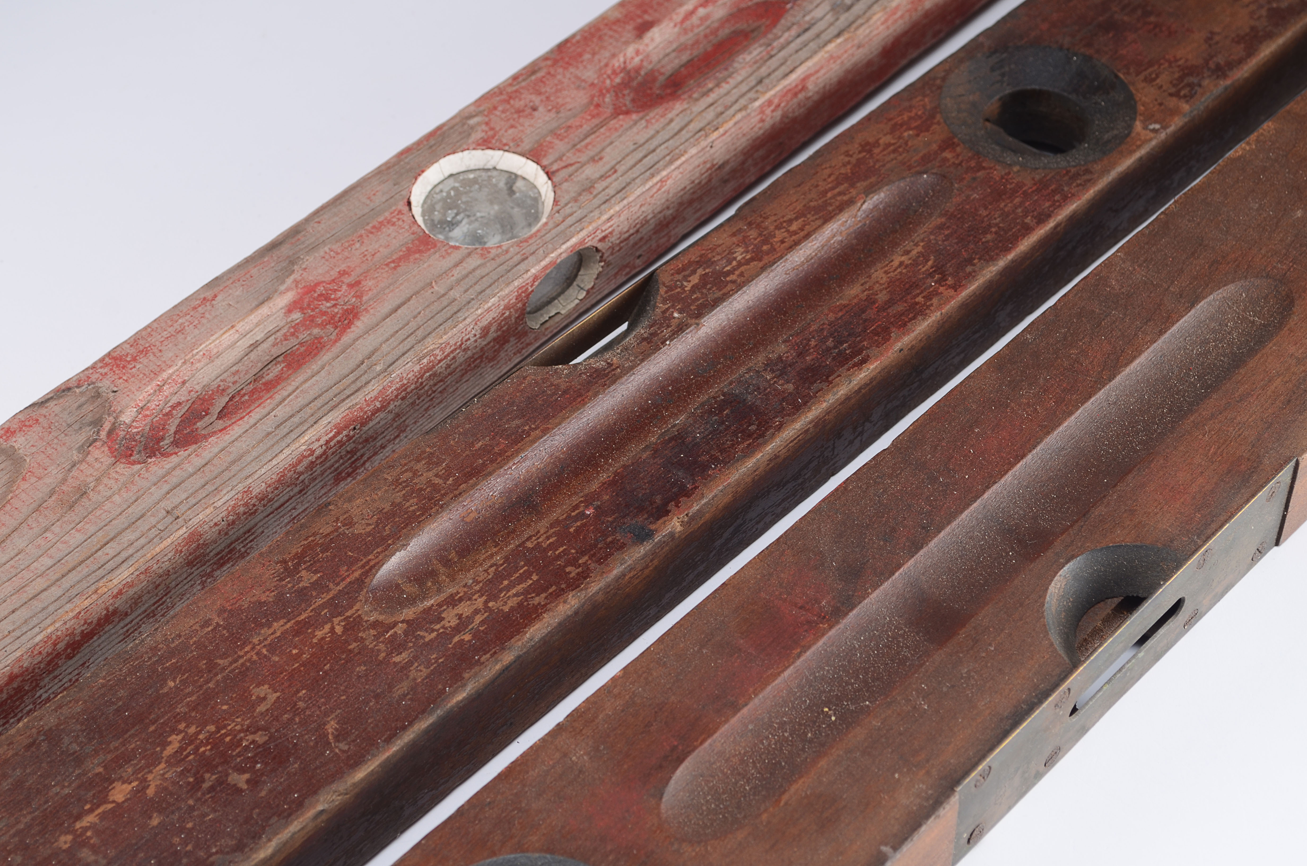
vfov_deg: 20.1
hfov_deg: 29.9
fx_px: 2446
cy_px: 433
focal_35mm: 68
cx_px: 654
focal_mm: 45
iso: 100
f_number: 8
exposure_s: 1/80
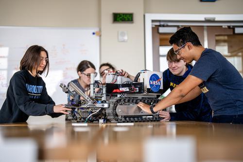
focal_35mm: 50
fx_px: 337
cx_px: 122
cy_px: 81
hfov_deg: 39.6
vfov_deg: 27.0
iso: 100
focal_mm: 50
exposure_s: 1/640
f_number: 1.2
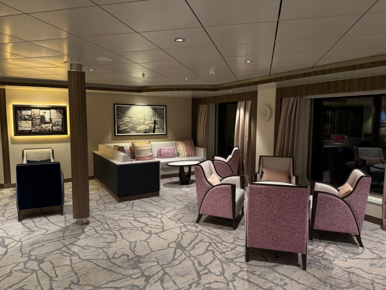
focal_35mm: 24
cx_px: 193
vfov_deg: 56.8
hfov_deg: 71.6
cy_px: 145
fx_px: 268
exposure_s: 1/81
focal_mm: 6.76
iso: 200
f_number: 1.78
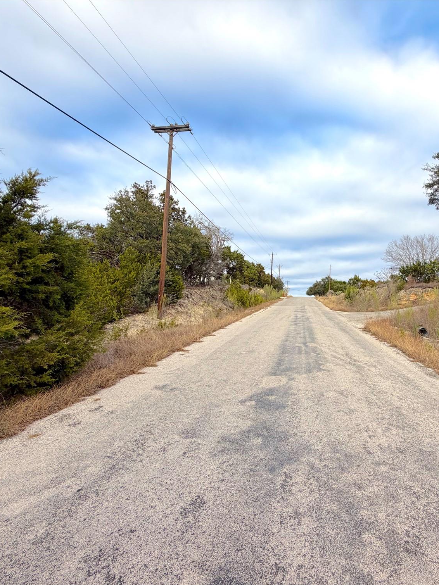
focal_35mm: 19
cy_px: 297
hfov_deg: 66.5
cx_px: 300
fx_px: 321
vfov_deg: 84.7
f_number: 2.2
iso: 40
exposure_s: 1/522
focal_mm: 2.22
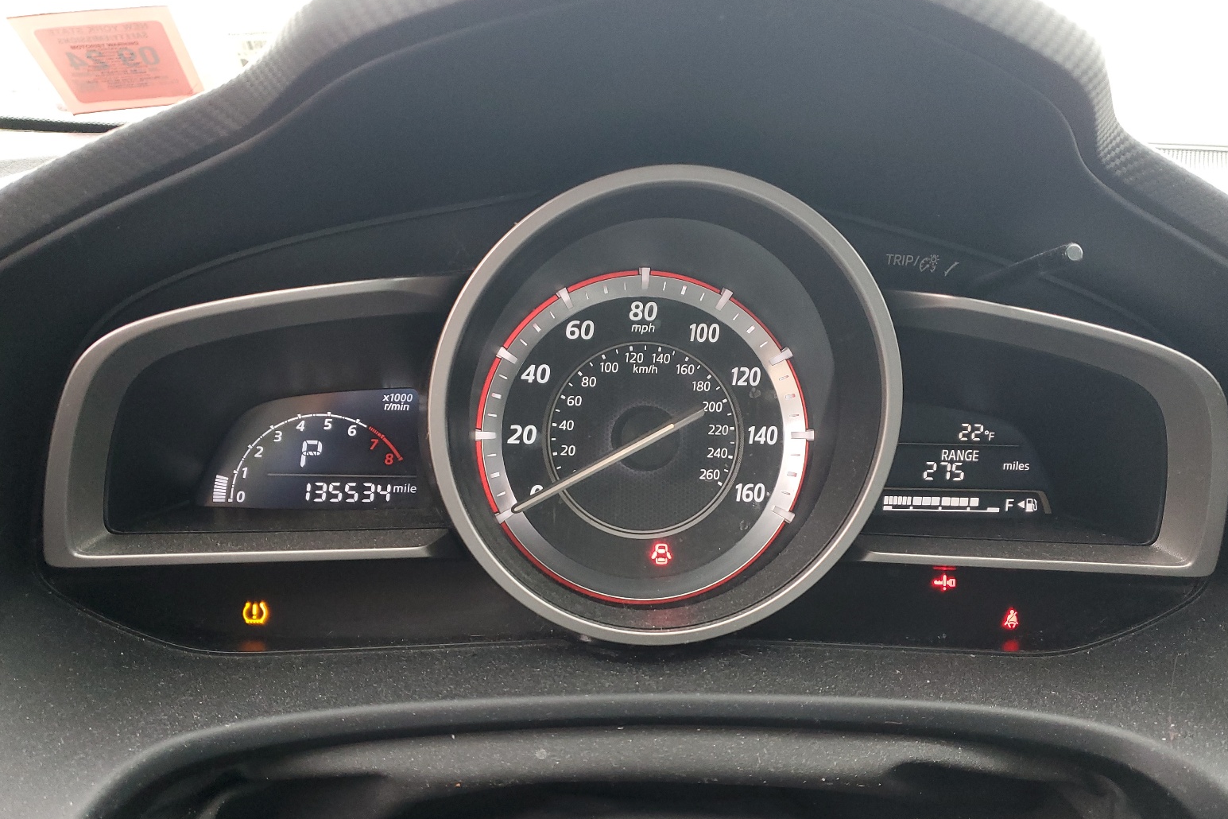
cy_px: 414
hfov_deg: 65.5
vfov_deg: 46.4
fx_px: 955
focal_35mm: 28
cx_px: 610
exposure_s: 1/60.2
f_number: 1.5
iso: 128
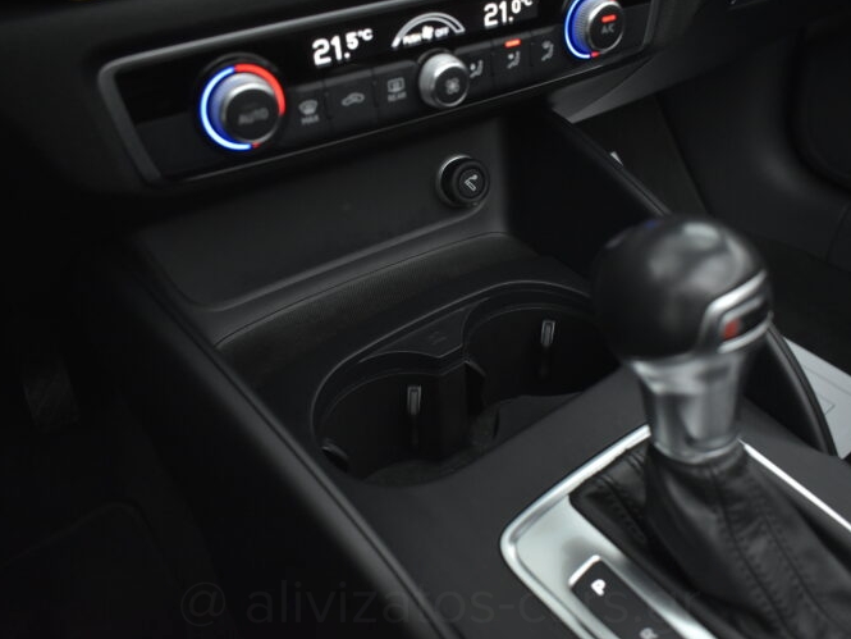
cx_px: 439
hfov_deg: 59.9
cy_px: 323
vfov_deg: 46.8
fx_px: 738
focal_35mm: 30
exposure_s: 1/160
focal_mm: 18
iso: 1600
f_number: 3.5
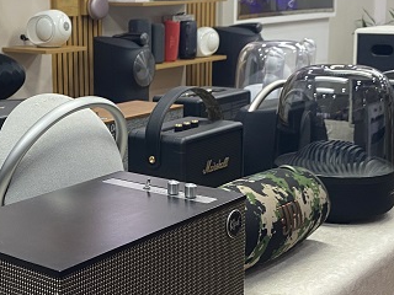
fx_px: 740
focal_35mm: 65
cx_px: 62
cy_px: 129
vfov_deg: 22.6
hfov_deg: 29.0
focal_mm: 4.25
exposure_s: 1/50
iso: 100
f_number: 1.8
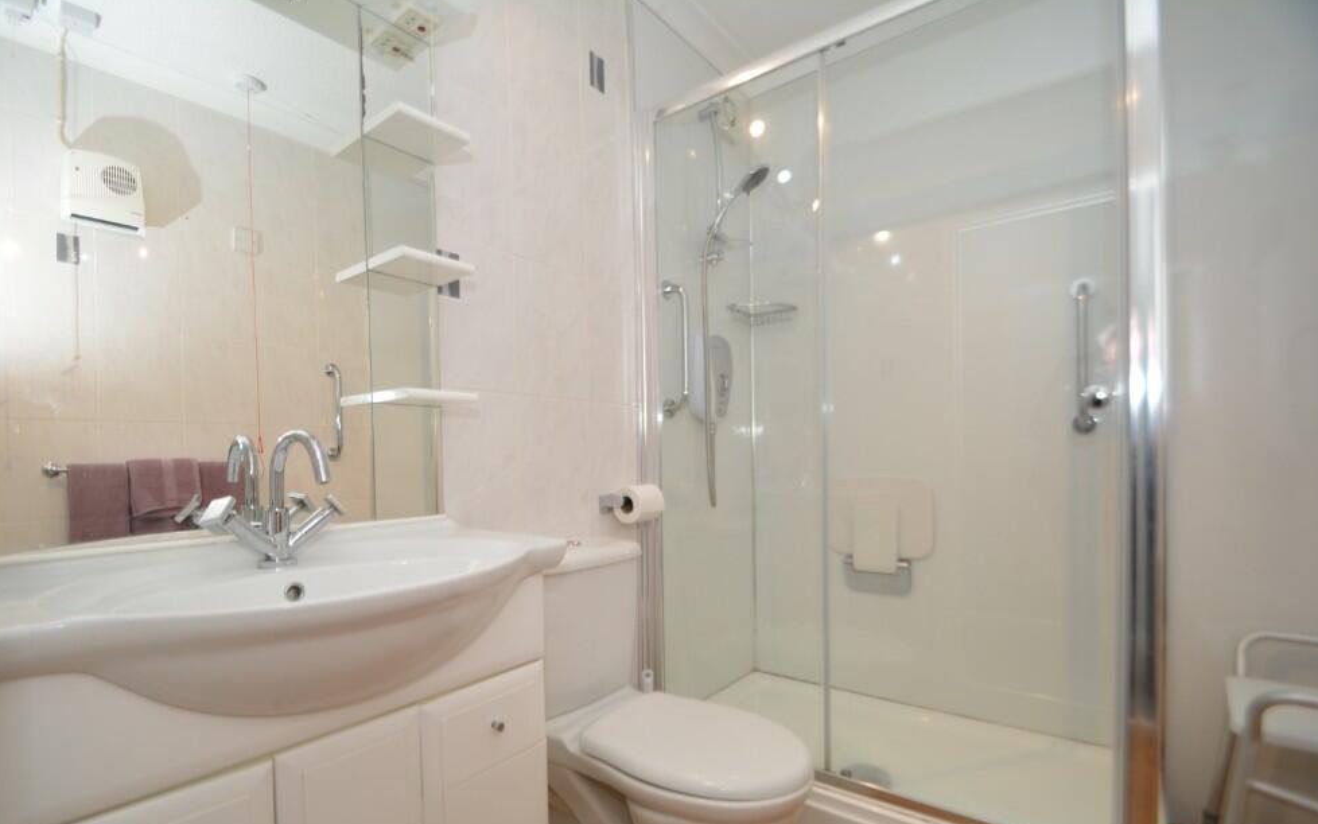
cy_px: 454
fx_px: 575
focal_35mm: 16
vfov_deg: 71.1
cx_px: 642
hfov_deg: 97.8
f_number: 3.5
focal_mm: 10
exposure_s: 1/13
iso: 100
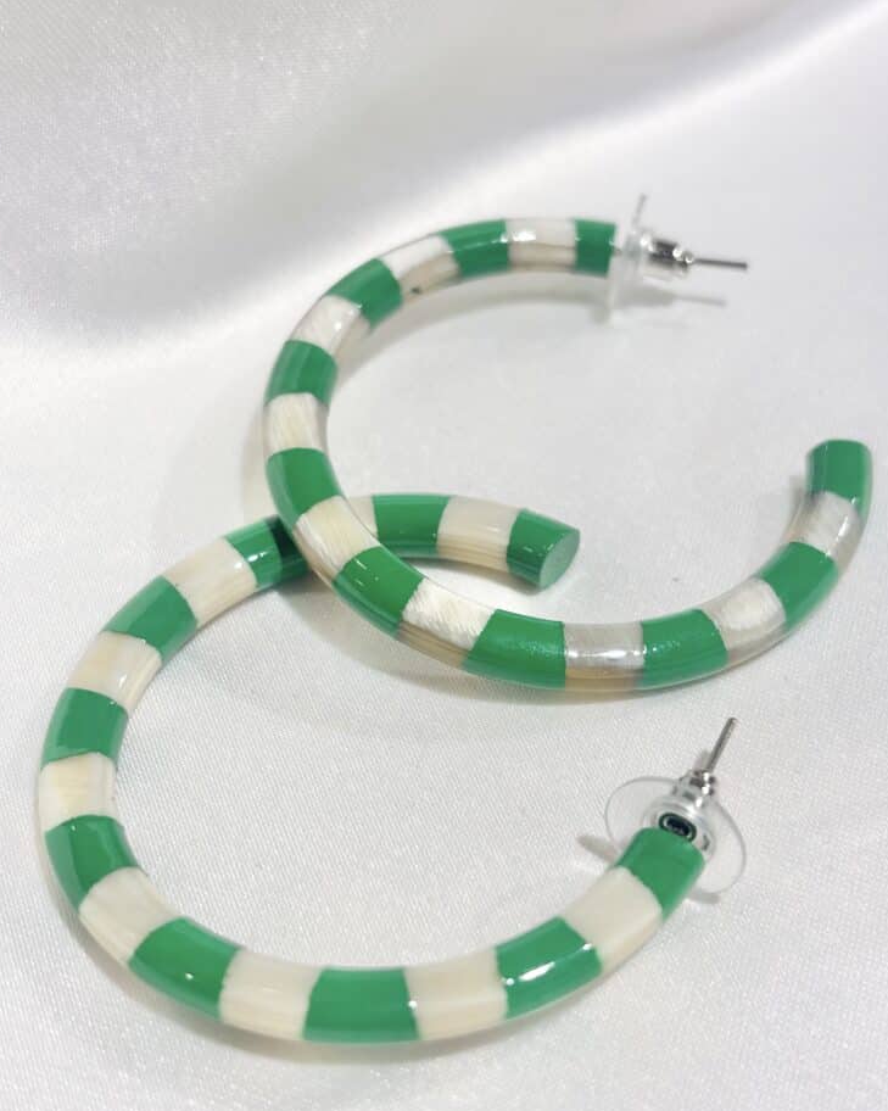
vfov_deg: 33.0
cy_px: 621
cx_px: 448
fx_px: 1873
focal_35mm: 57
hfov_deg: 26.7
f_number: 1.6
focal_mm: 5.96
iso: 32
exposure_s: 1/347
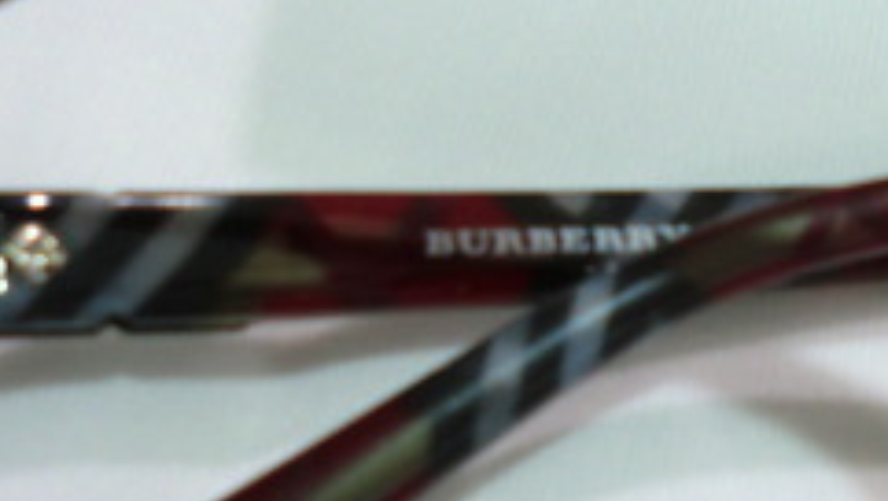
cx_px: 693
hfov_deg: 26.7
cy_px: 262
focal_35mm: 78
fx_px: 1838
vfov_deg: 15.5
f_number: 3.2
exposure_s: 1/60
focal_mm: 4.9
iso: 125
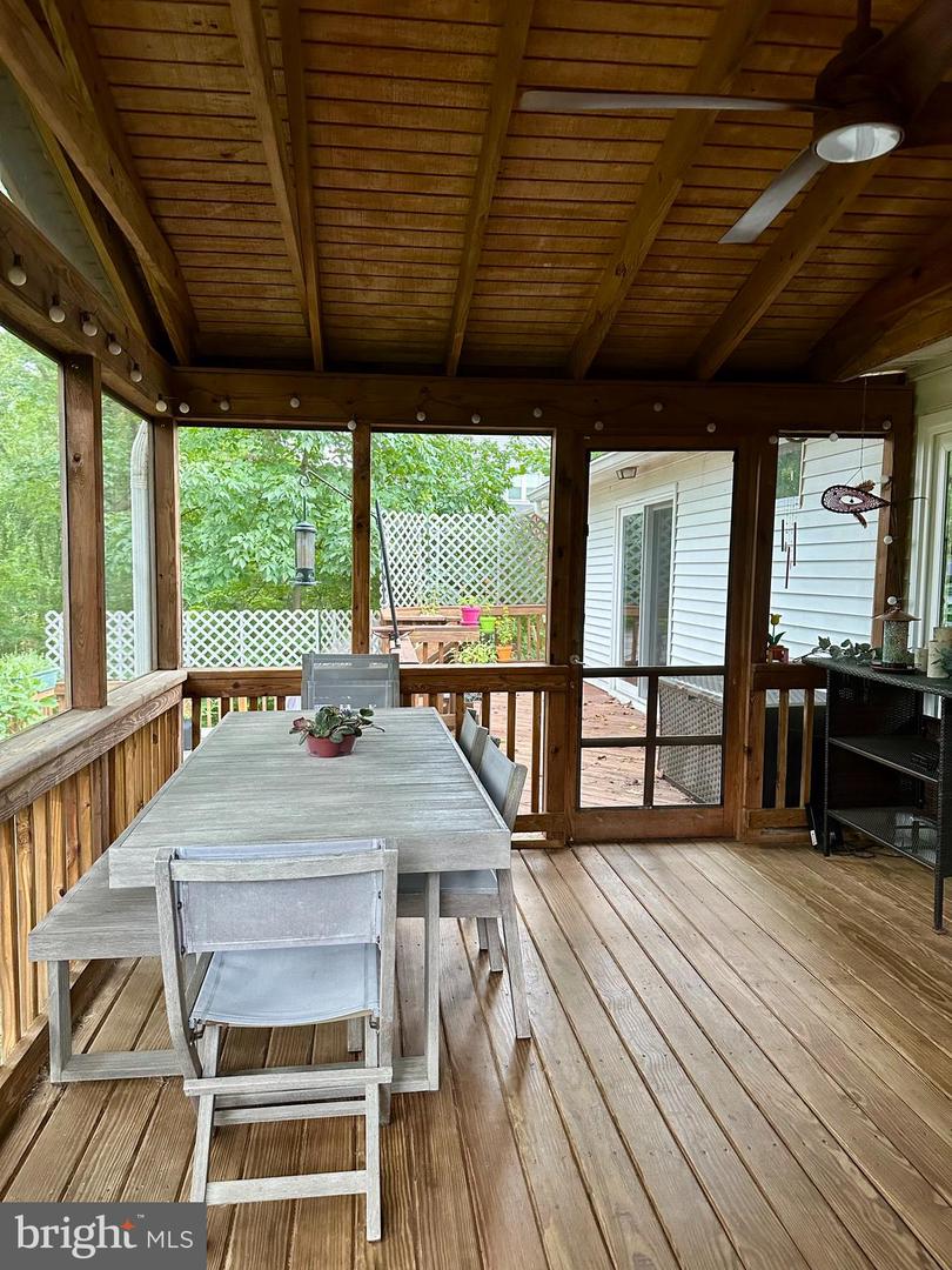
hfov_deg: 56.8
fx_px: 880
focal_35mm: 24
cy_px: 635
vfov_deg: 71.6
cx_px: 476
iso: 500
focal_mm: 6.86
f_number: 1.78
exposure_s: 1/60
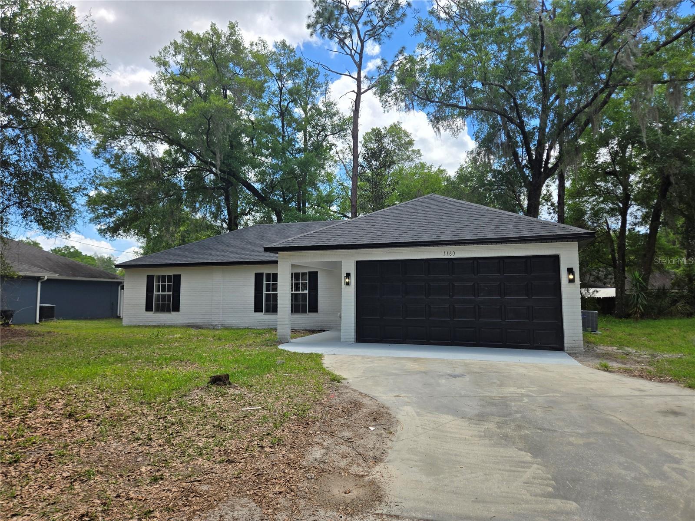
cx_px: 348
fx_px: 462
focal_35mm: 23
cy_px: 260
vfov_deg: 58.9
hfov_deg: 73.9
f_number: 1.8
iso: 25
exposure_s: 1/1497
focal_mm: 5.4
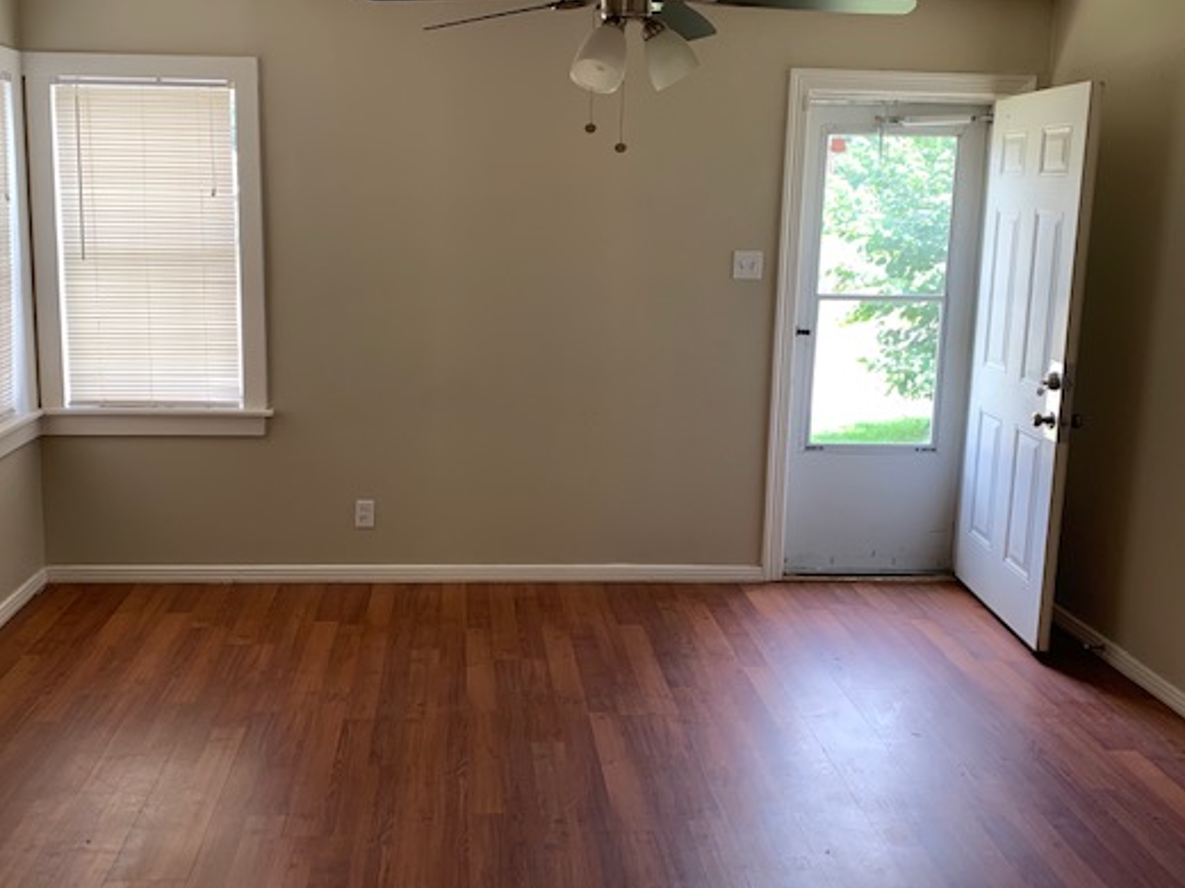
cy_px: 376
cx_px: 529
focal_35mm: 32
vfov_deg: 44.0
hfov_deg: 56.7
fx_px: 1095
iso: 50
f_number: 1.8
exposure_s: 1/120
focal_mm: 4.25
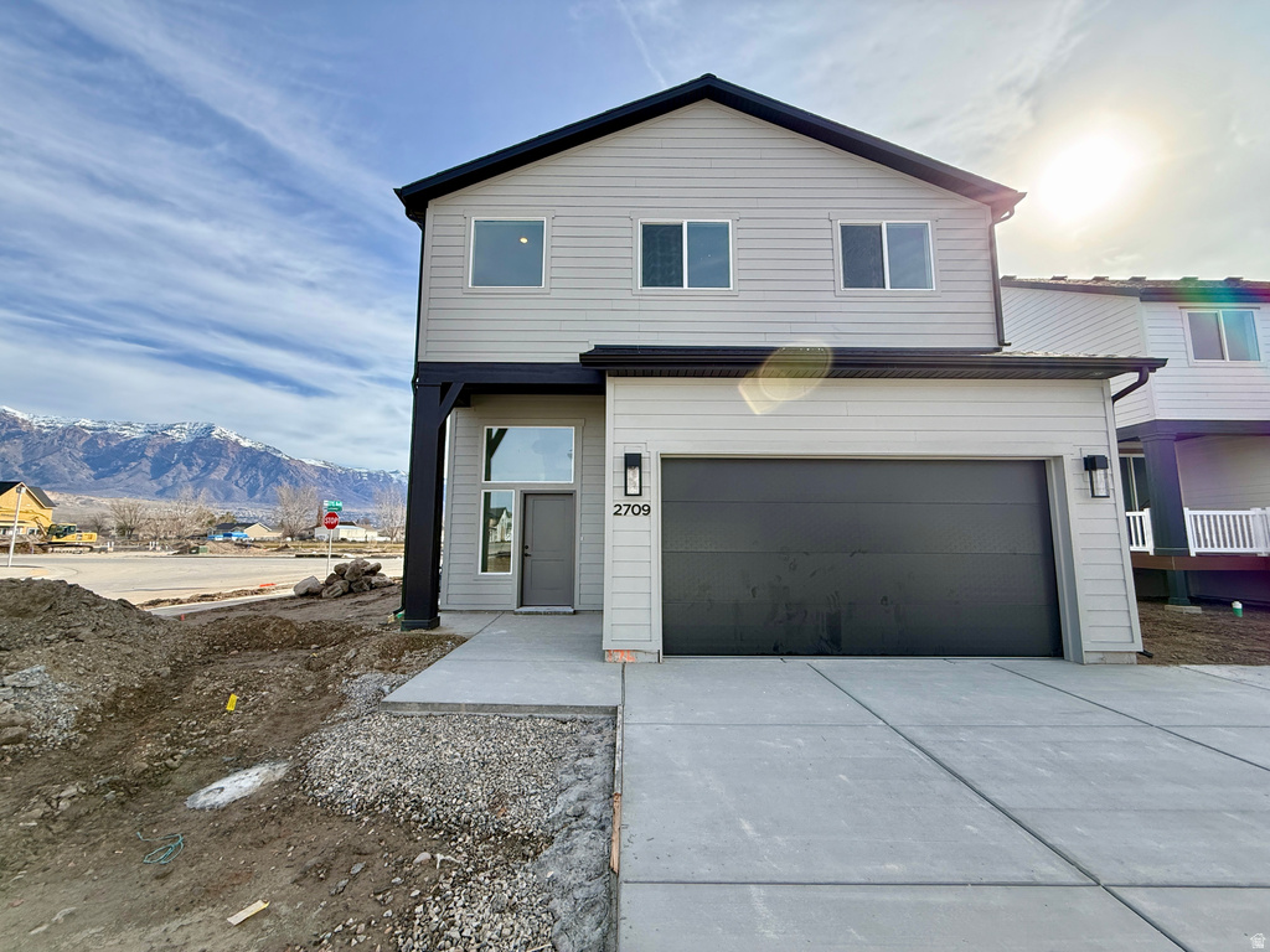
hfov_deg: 102.1
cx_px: 635
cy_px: 476
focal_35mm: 14
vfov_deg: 85.7
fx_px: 514
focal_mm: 2.22
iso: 64
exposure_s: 1/1145
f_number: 2.2
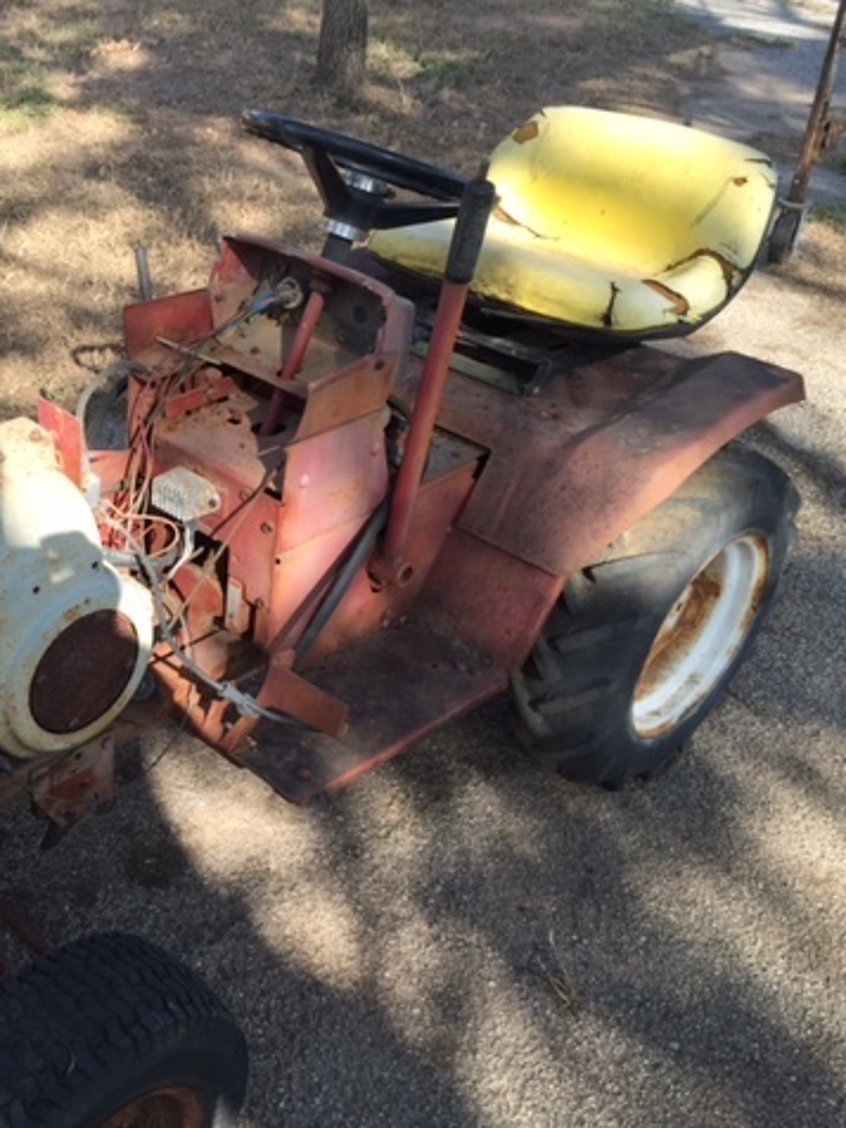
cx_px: 135
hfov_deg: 35.3
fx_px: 1271
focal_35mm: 39
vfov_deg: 47.9
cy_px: 564
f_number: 2.2
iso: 32
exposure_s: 1/444
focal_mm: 4.15
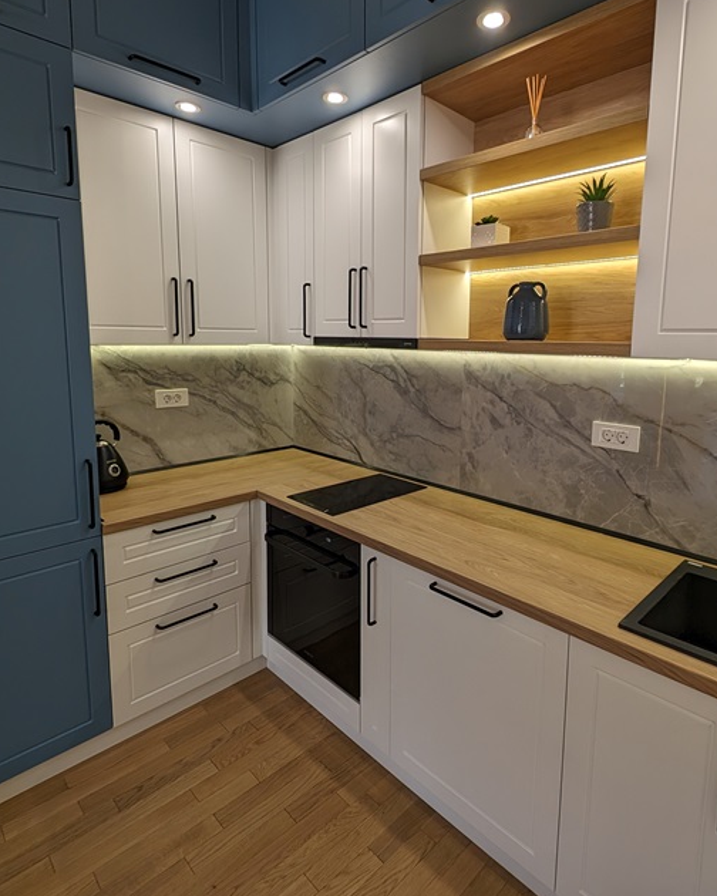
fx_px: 504
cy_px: 402
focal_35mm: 19
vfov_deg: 83.0
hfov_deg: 70.7
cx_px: 394
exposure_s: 1/112
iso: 43
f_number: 1.95
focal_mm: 2.23
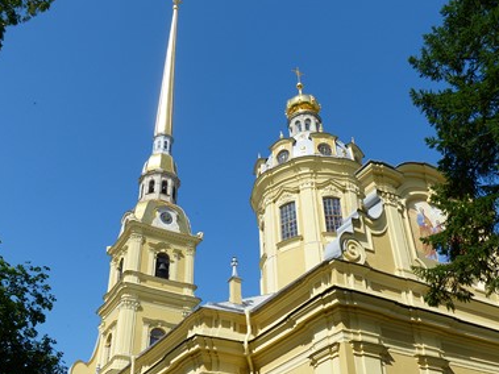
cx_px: 257
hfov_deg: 49.0
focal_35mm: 38
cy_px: 186
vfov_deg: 37.7
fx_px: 548
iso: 100
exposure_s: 1/1300
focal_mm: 6.4
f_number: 4
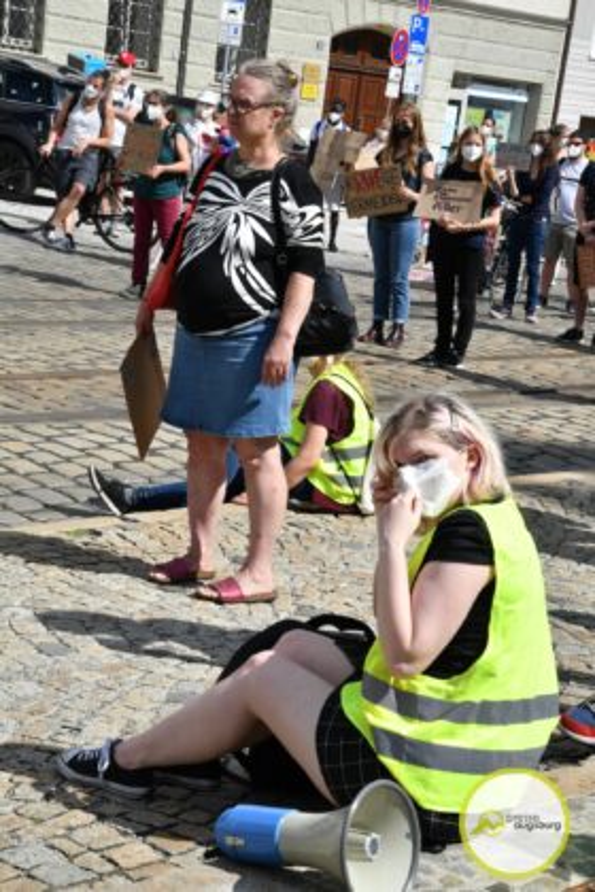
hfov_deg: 17.5
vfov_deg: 26.0
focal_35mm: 78
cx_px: 298
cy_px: 446
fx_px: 1934
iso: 280
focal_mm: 52
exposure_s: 1/400
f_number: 14
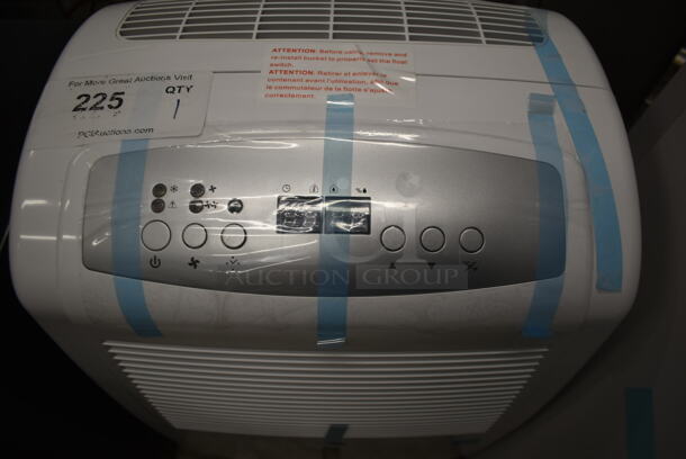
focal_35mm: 27
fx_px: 515
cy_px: 230
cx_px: 343
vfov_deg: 48.0
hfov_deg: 67.3
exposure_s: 1/60
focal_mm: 18
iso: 100
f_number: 4
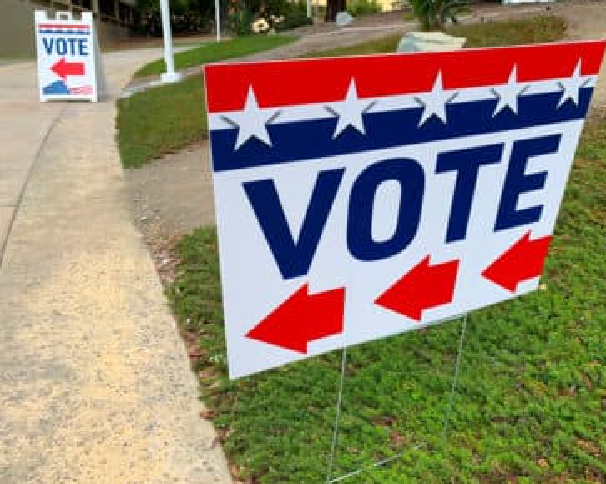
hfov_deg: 62.2
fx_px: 502
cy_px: 245
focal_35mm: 28
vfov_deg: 51.5
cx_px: 321
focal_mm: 4.25
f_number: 1.8
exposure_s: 1/1100
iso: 25
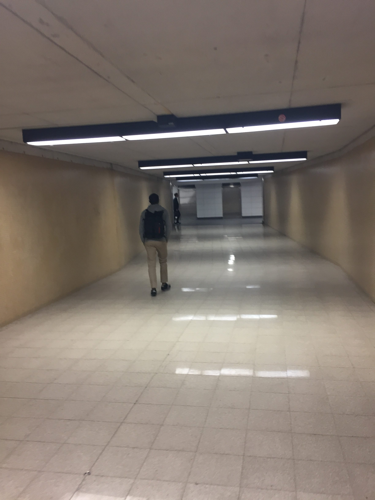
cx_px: 188
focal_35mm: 29
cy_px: 250
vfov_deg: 61.7
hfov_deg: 48.2
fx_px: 419
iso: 64
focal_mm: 4.15
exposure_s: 1/30
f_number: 2.2
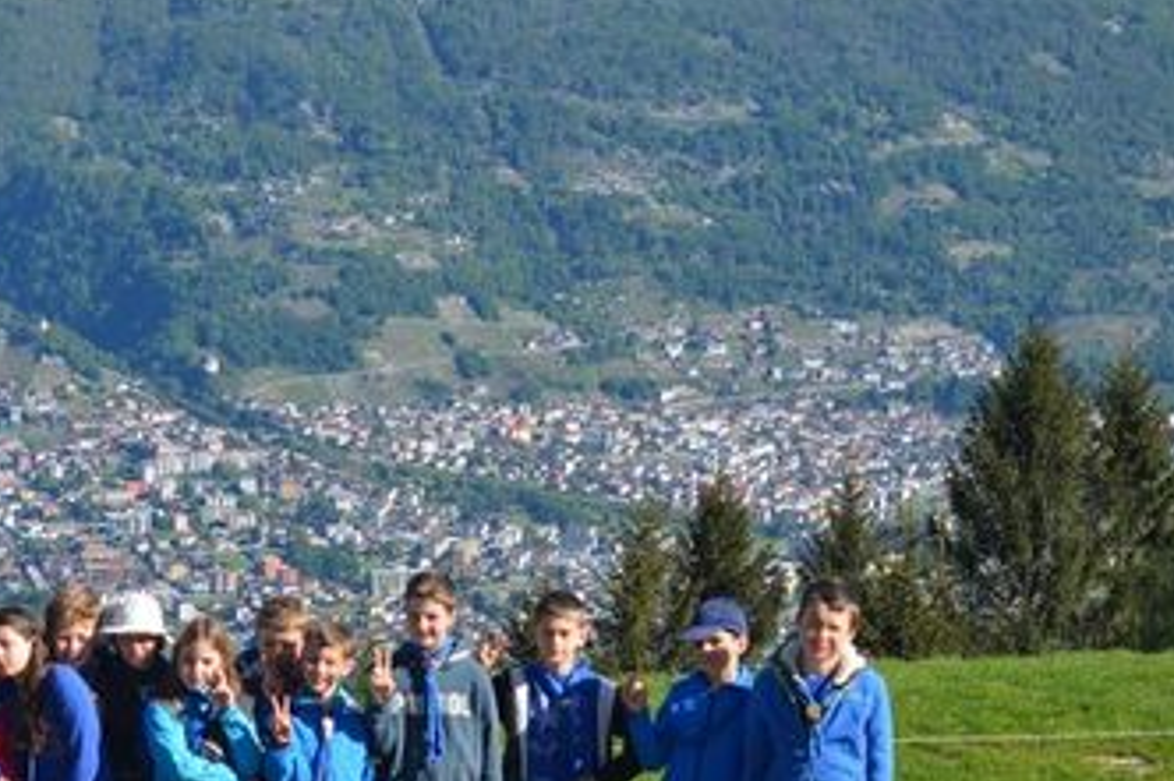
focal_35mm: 149
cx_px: 156
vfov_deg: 9.2
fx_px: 4853
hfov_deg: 13.7
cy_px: 675
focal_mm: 55
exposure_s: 1/250
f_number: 7.1
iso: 100
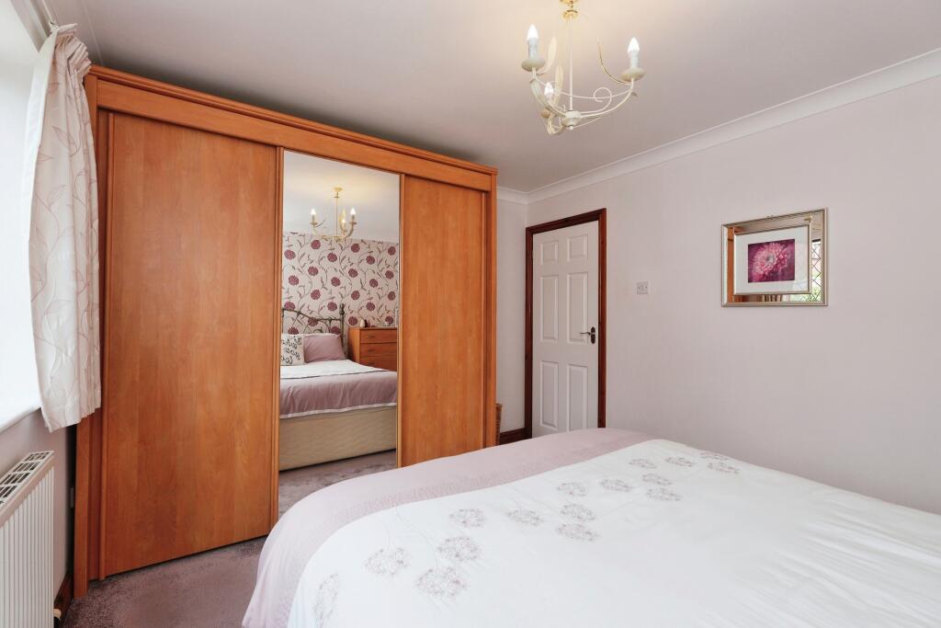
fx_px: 431
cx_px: 470
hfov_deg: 95.0
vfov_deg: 72.1
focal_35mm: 16
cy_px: 314
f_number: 4
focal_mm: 11
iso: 160
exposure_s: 1/160
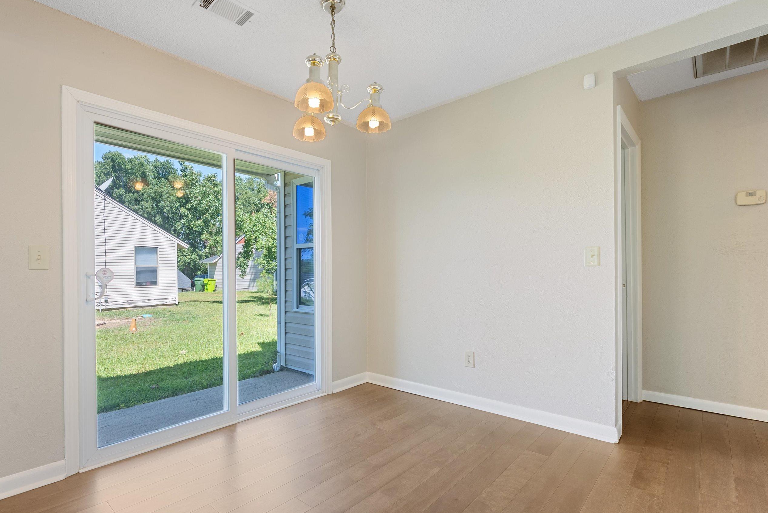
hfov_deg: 93.0
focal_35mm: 17
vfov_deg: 70.4
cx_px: 349
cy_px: 274
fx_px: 363
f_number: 9
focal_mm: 14
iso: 200
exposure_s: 1/2.5
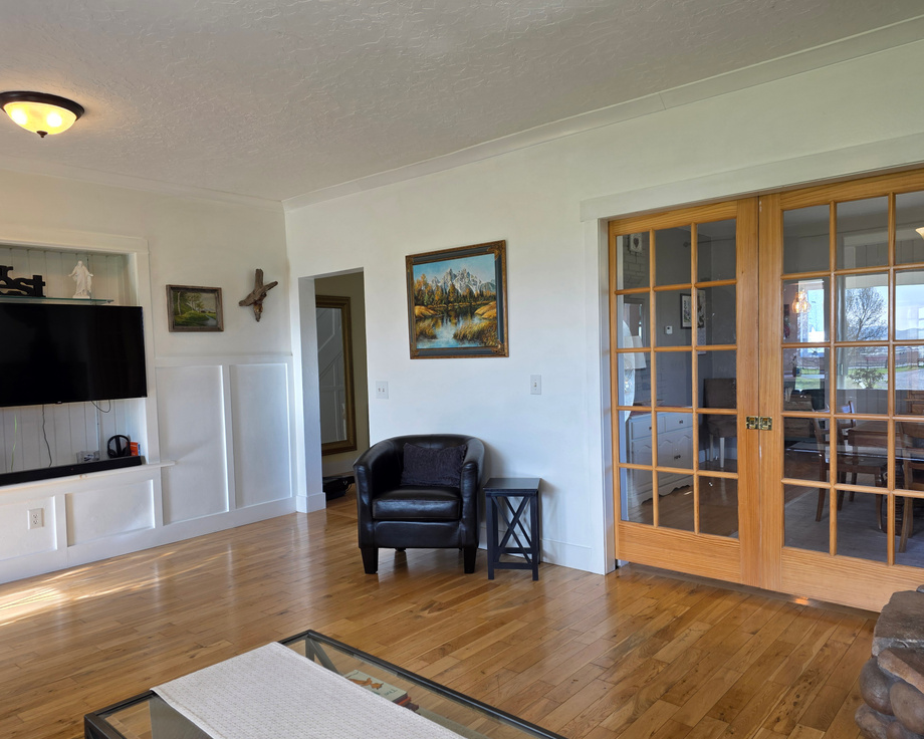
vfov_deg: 56.8
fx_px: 684
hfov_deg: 68.1
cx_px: 466
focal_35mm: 25
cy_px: 385
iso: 50
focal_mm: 6.3
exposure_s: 1/120
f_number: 1.7
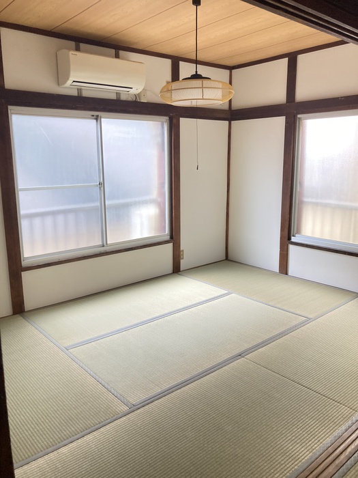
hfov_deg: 49.7
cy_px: 239
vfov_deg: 63.4
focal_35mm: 28
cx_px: 179
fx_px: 386
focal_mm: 3.99
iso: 125
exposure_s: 1/60
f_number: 1.8
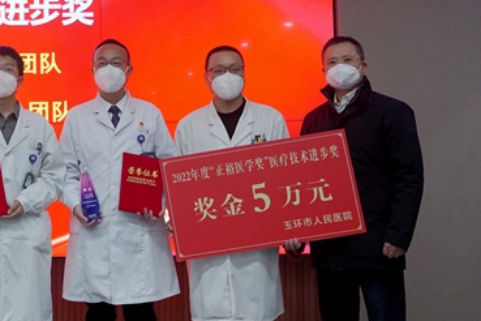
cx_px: -23
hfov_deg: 28.3
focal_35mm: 66
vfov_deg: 20.6
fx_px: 880
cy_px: 125
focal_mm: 30.4
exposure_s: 1/160
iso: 1600
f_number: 4
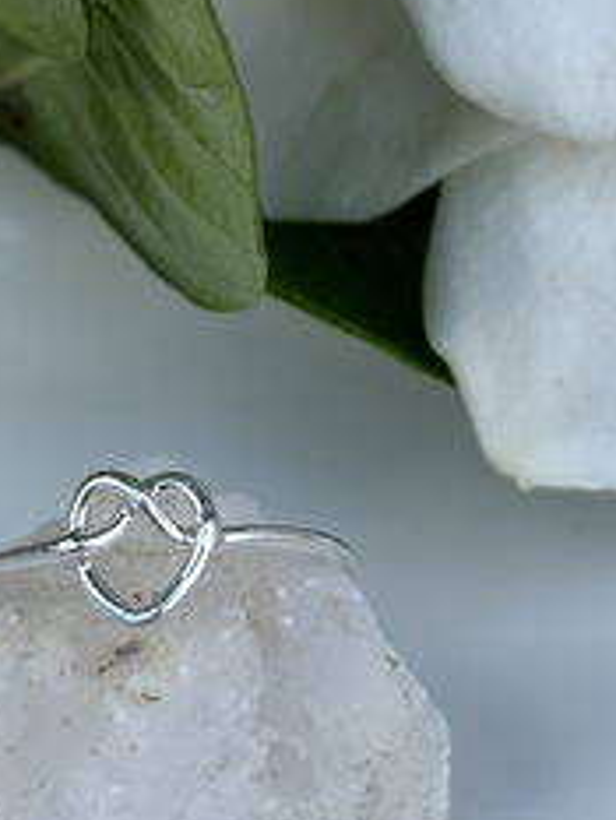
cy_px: 262
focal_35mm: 119
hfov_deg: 12.4
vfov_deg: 16.5
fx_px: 2821
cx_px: 169
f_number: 1.6
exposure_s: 1/1178
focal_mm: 5.96
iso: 32
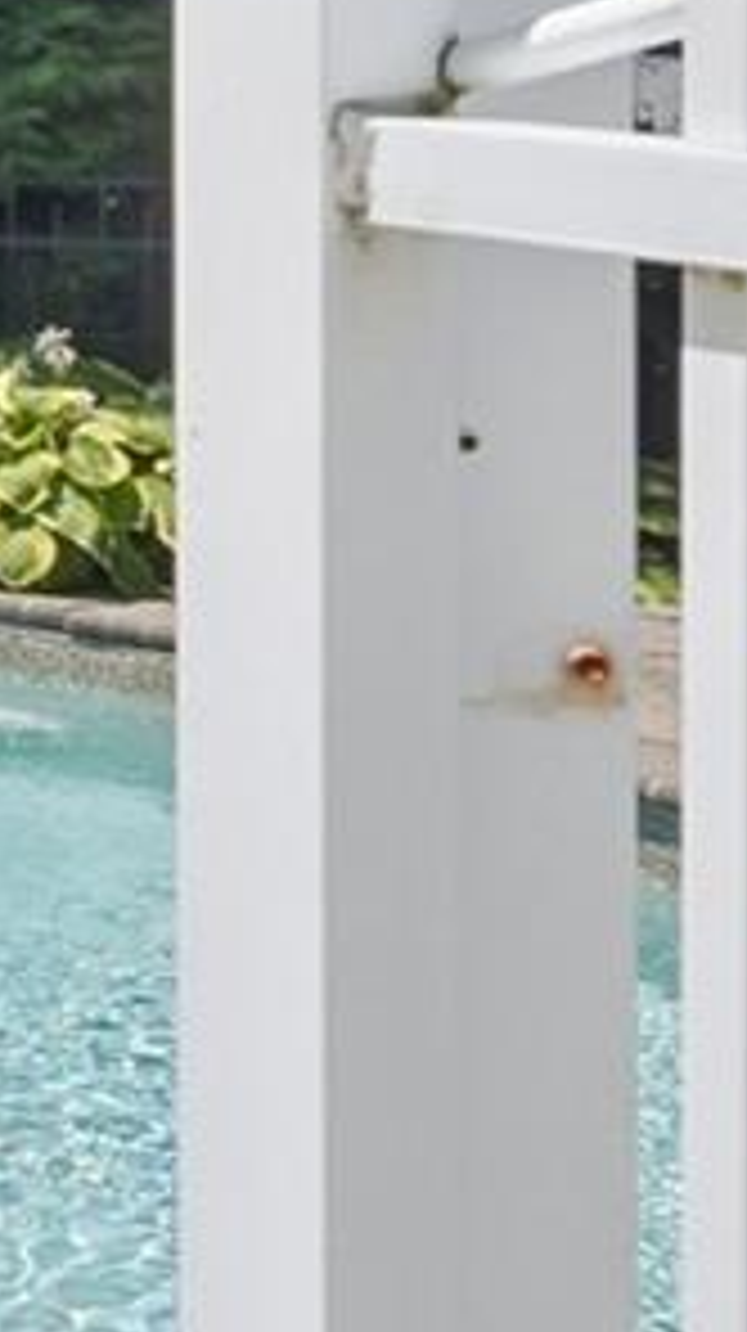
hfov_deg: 7.1
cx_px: -2421
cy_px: -162
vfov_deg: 17.8
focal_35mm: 116
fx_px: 4094
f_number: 9
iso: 200
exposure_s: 1/320
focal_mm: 16
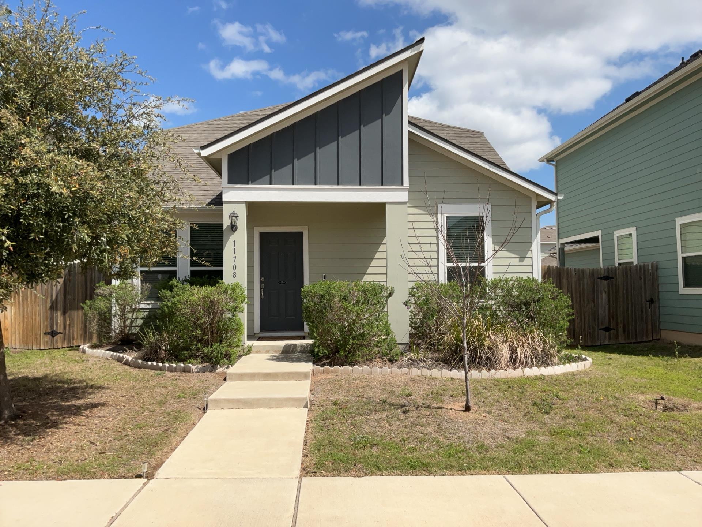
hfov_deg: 65.3
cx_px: 351
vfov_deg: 51.4
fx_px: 548
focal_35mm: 27
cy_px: 264
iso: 25
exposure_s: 1/3534
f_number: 1.8
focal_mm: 3
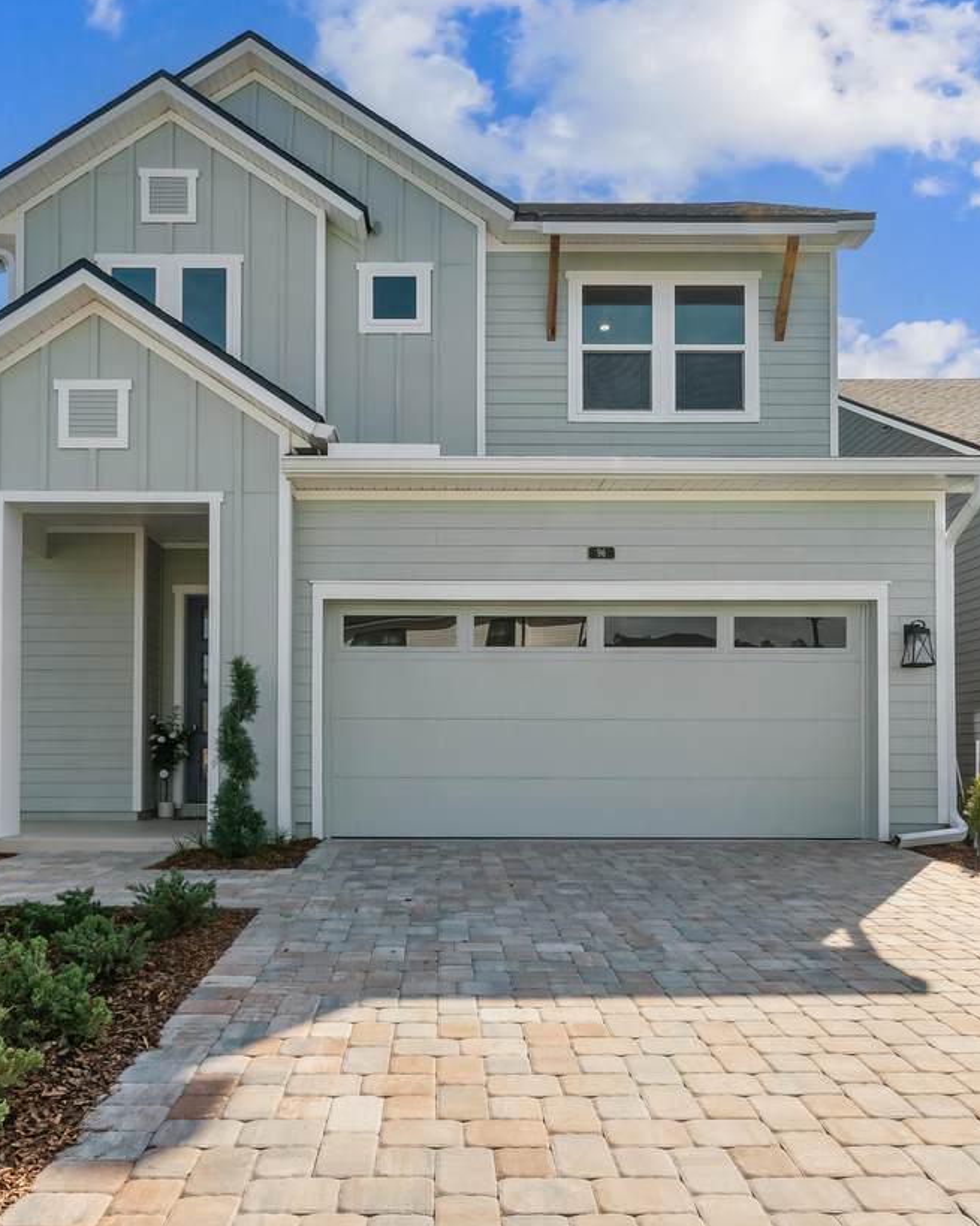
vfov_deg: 75.0
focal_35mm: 22
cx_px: 423
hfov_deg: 62.9
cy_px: 609
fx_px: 798
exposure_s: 1/250
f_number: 7.1
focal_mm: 10
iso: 100
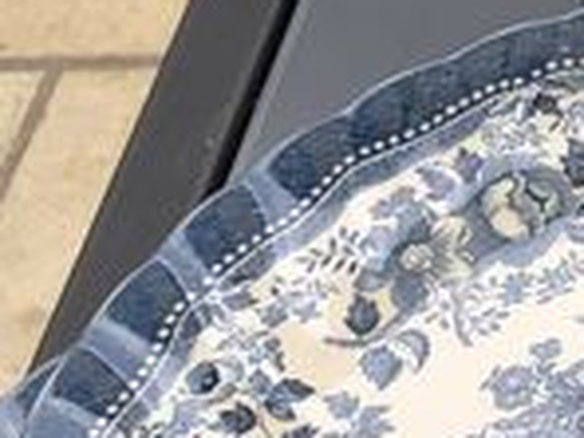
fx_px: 3189
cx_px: 1594
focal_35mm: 189
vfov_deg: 7.9
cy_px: 256
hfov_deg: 9.0
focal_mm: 3.99
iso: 20
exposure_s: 1/333
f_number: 1.8
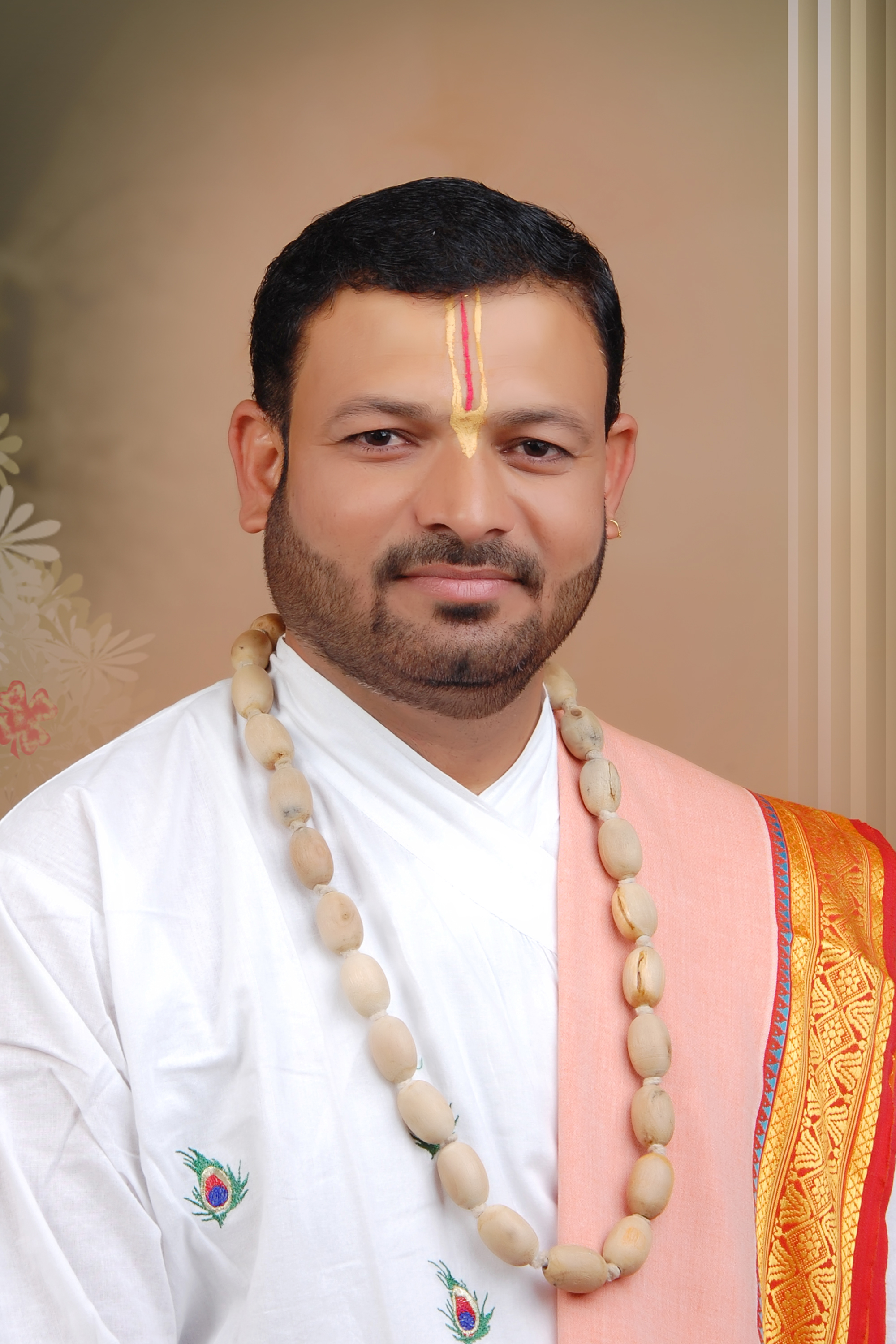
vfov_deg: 21.9
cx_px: 448
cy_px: 672
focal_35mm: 93
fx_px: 3472
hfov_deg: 14.7
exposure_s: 1/125
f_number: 13
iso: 200
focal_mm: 62
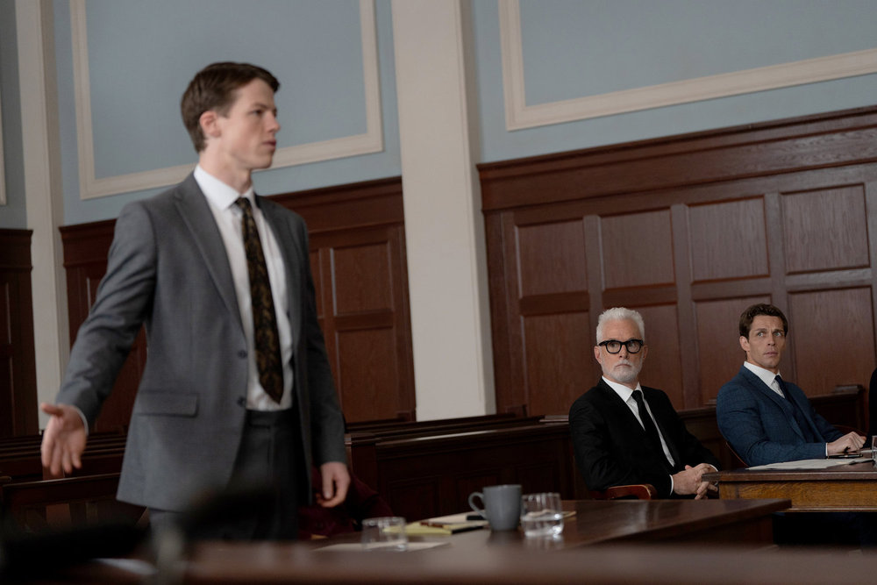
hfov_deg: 28.8
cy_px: 292
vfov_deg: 19.5
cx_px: 438
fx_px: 1705
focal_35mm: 70
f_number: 2.8
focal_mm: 70
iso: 1250
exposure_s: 1/160
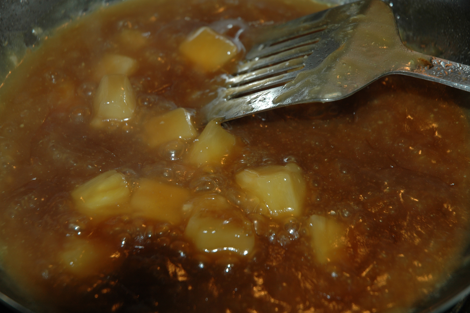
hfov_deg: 19.5
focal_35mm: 105
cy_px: 156
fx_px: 1370
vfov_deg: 13.0
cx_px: 235
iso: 200
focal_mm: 70
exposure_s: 1/60
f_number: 4.5
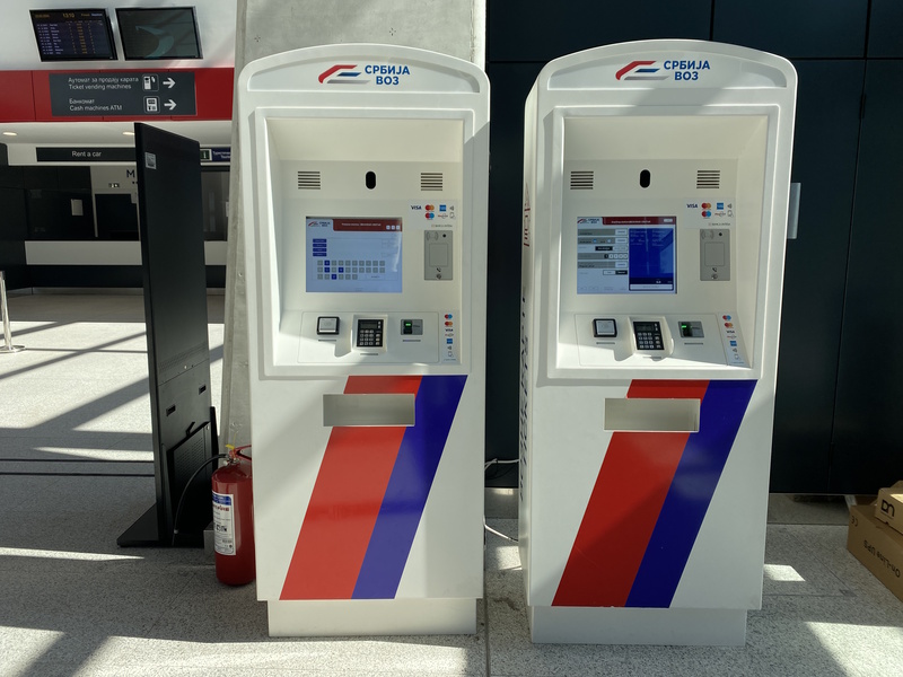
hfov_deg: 67.3
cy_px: 338
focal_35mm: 26
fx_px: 678
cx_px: 452
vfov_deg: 53.1
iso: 32
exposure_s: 1/738
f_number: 1.8
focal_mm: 4.25
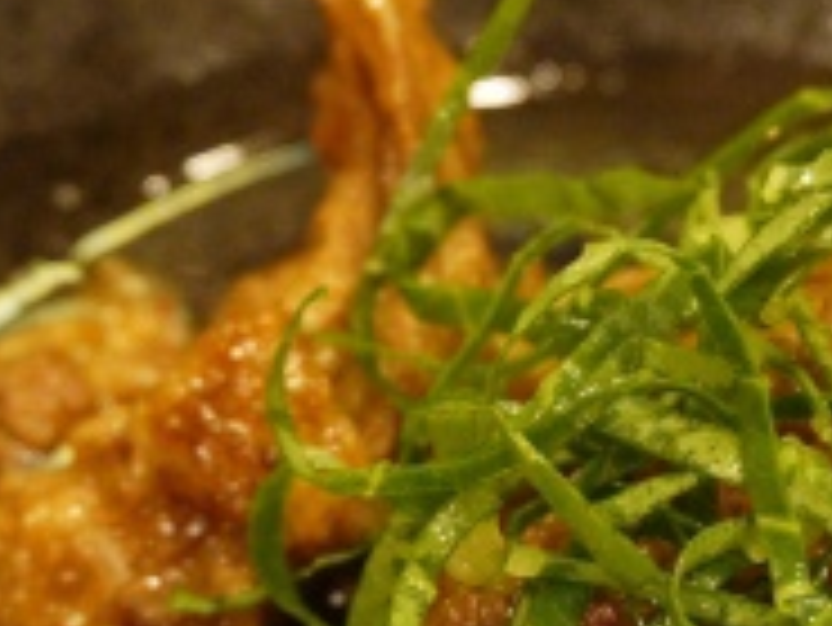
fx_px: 2213
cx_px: 706
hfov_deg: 21.0
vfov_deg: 16.0
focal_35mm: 92
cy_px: 495
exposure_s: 1/8
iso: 1600
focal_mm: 19
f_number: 4.3
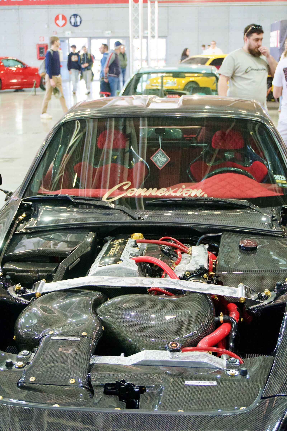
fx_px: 628
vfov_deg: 37.9
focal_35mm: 52
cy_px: 216
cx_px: 144
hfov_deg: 25.8
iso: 6400
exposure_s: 1/125
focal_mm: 35
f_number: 5.6
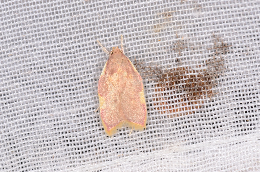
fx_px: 919
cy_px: 86
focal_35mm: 128
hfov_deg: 16.1
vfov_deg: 10.7
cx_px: 130
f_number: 25
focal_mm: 85
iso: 100
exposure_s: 1/60
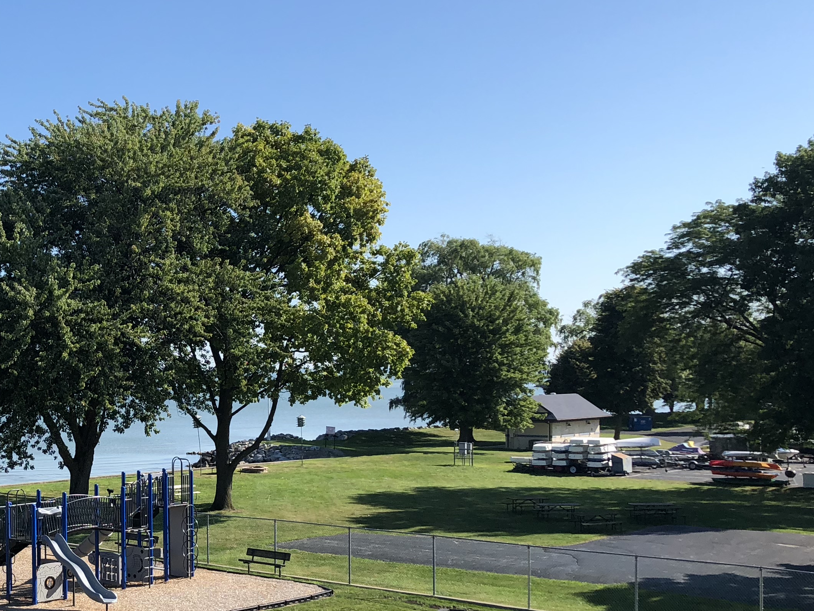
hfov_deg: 34.0
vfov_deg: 27.3
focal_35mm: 53
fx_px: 1246
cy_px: 424
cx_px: 62
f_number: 1.8
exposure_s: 1/1715
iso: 20
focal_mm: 3.99
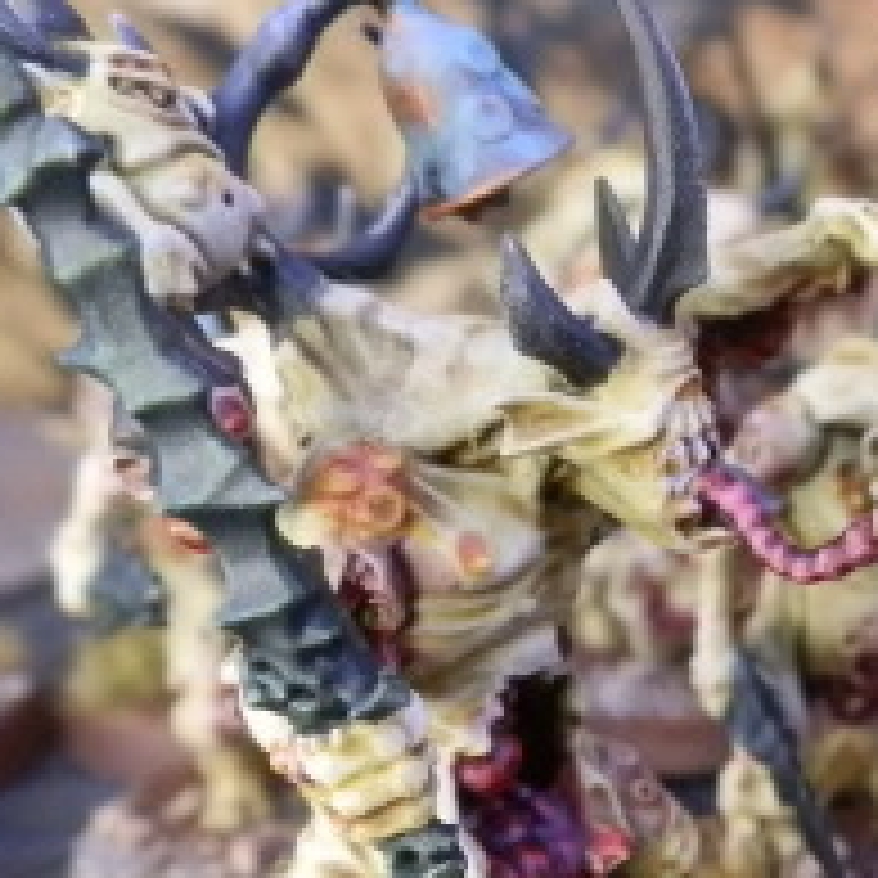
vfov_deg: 25.1
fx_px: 1951
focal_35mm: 68
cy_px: 630
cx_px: 959
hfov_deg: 23.8
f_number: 3.1
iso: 400
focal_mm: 5
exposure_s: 1/80
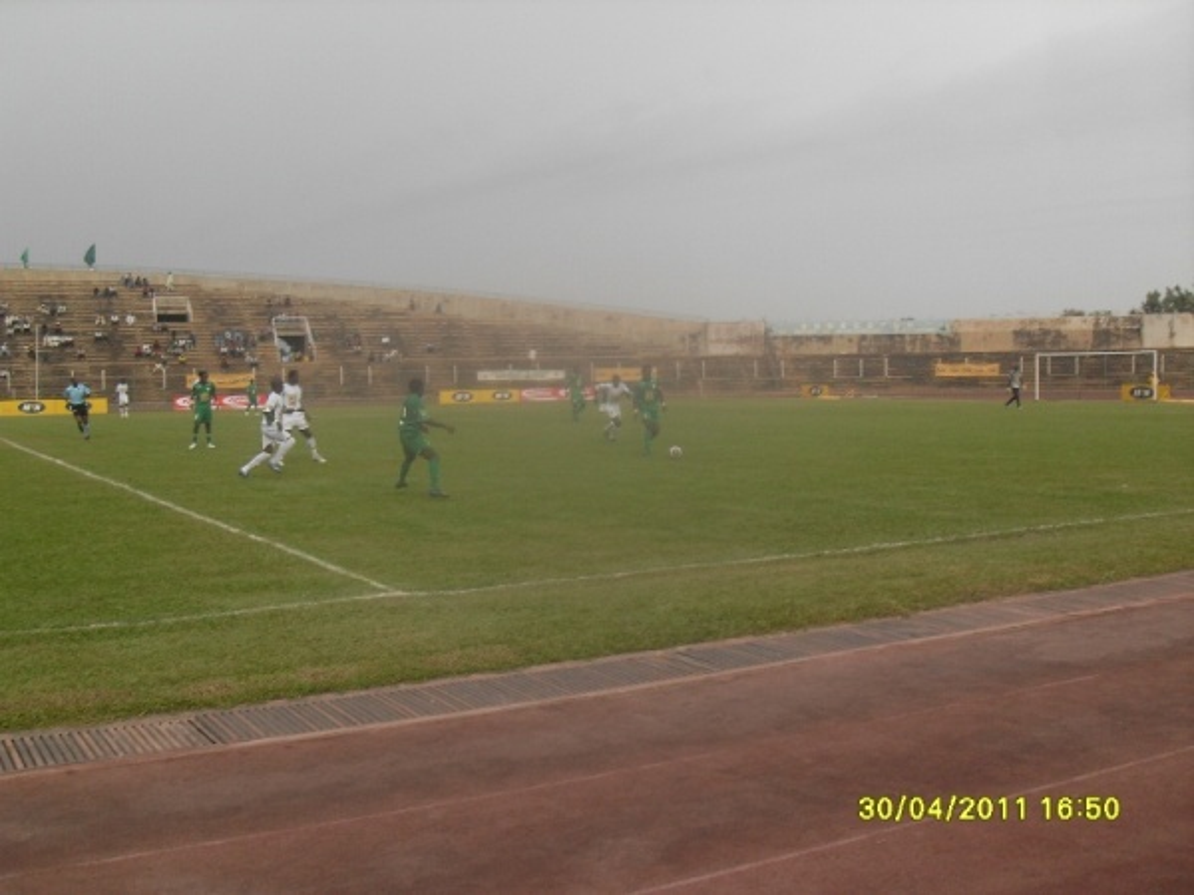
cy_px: 448
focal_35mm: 37
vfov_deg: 38.7
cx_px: 597
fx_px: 1276
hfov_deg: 50.1
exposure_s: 1/90
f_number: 8.9
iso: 80
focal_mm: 6.3
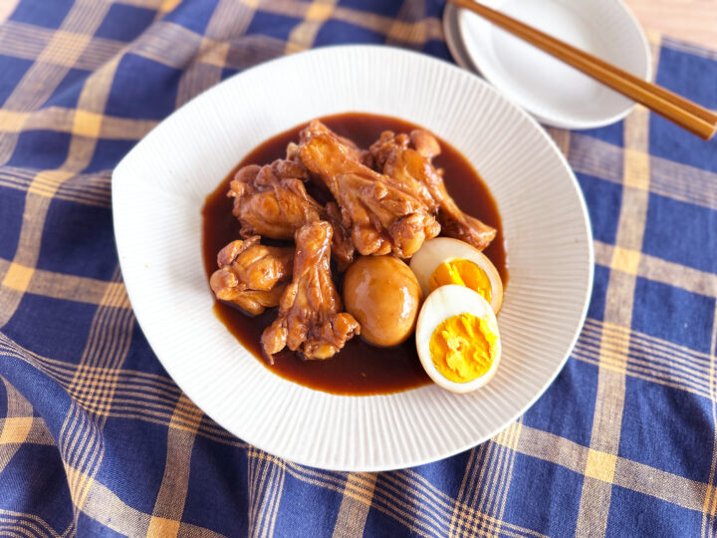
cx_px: 358
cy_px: 269
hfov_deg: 71.6
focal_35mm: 24
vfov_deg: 56.8
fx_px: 497
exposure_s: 1/121
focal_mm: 6.86
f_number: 1.78
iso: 125
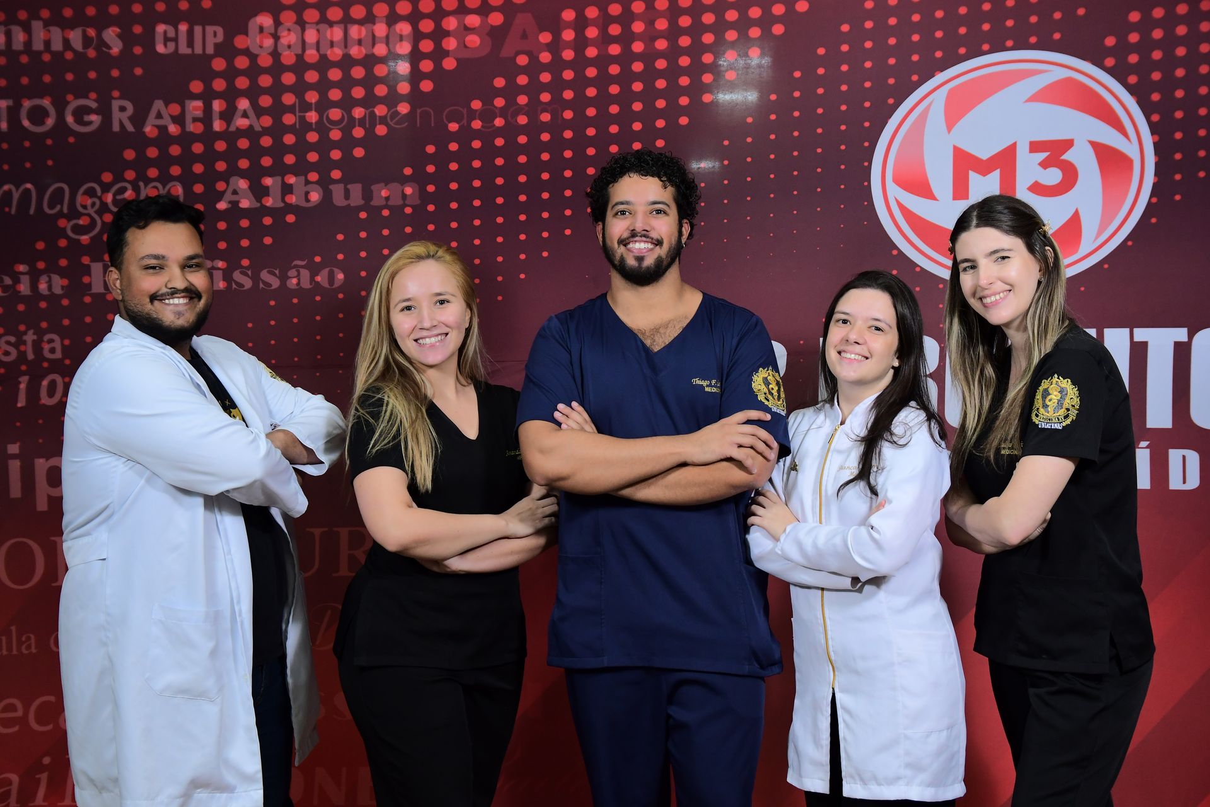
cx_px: 605
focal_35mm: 57
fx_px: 1916
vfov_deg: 23.8
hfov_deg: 35.1
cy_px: 404
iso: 1000
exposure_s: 1/200
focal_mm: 38
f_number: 4
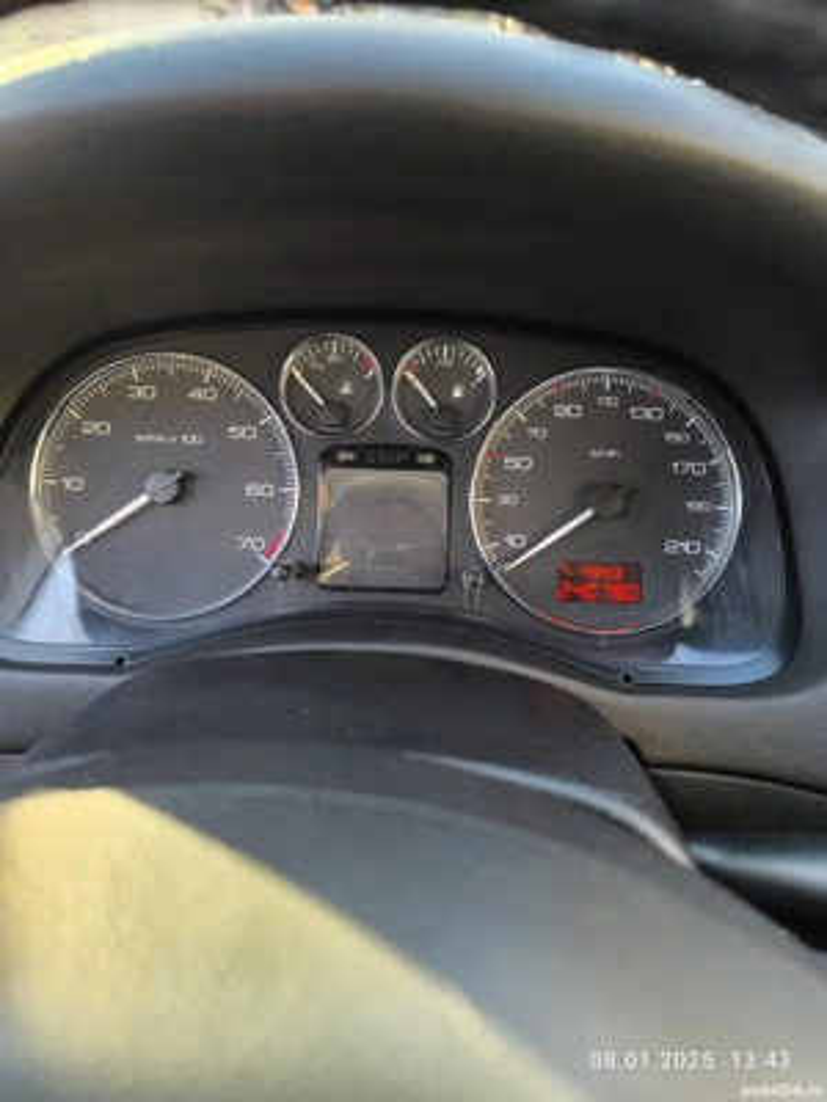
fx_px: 733
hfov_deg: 58.9
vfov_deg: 73.9
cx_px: 414
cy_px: 551
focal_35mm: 23
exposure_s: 1/100
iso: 400
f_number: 1.65
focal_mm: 6.14
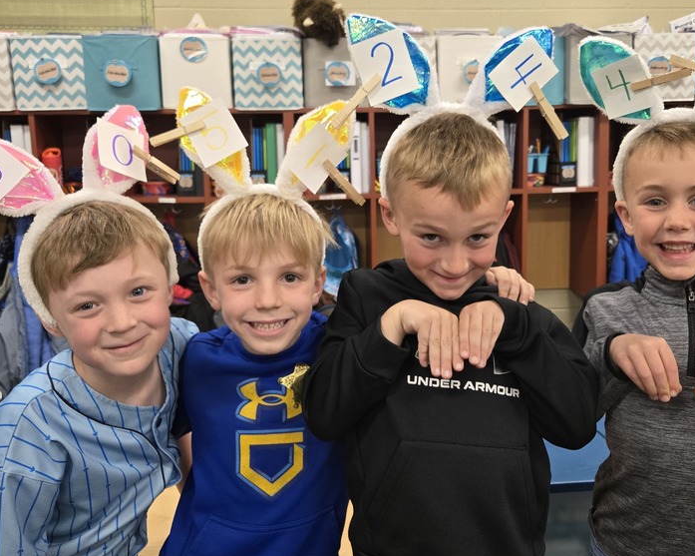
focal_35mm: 33
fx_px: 679
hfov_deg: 54.2
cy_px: 225
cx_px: 380
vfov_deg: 44.3
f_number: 1.8
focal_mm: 5.4
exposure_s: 1/120
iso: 250
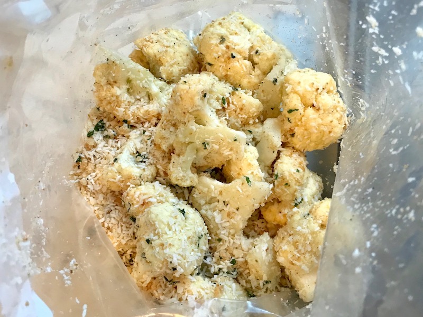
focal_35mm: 28
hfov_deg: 63.4
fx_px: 342
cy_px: 158
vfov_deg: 49.7
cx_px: 212
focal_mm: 3.99
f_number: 1.8
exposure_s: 1/30
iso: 40
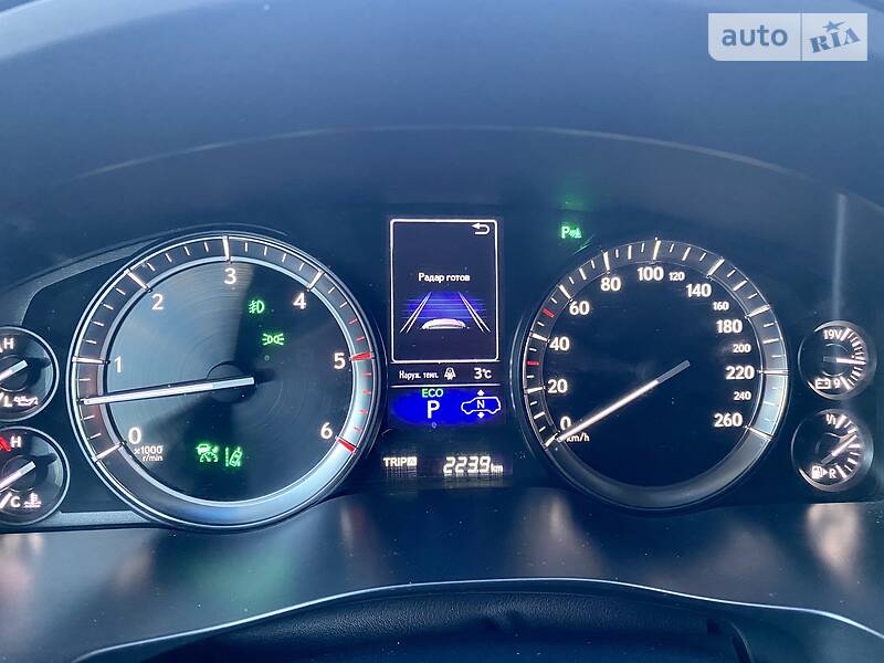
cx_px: 442
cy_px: 332
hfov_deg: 67.3
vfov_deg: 53.1
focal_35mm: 26
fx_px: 664
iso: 500
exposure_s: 1/33
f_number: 1.8
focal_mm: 4.2
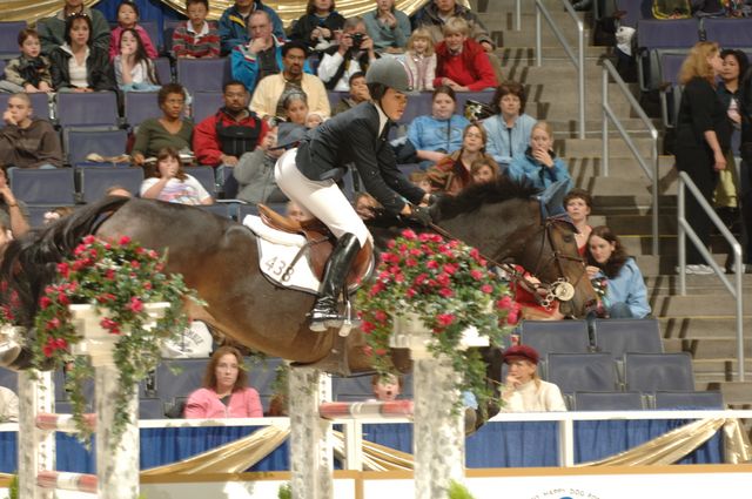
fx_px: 4694
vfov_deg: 6.1
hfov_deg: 9.2
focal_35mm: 225
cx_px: 376
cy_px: 250
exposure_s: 1/250
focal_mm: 150
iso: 320
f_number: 4.5
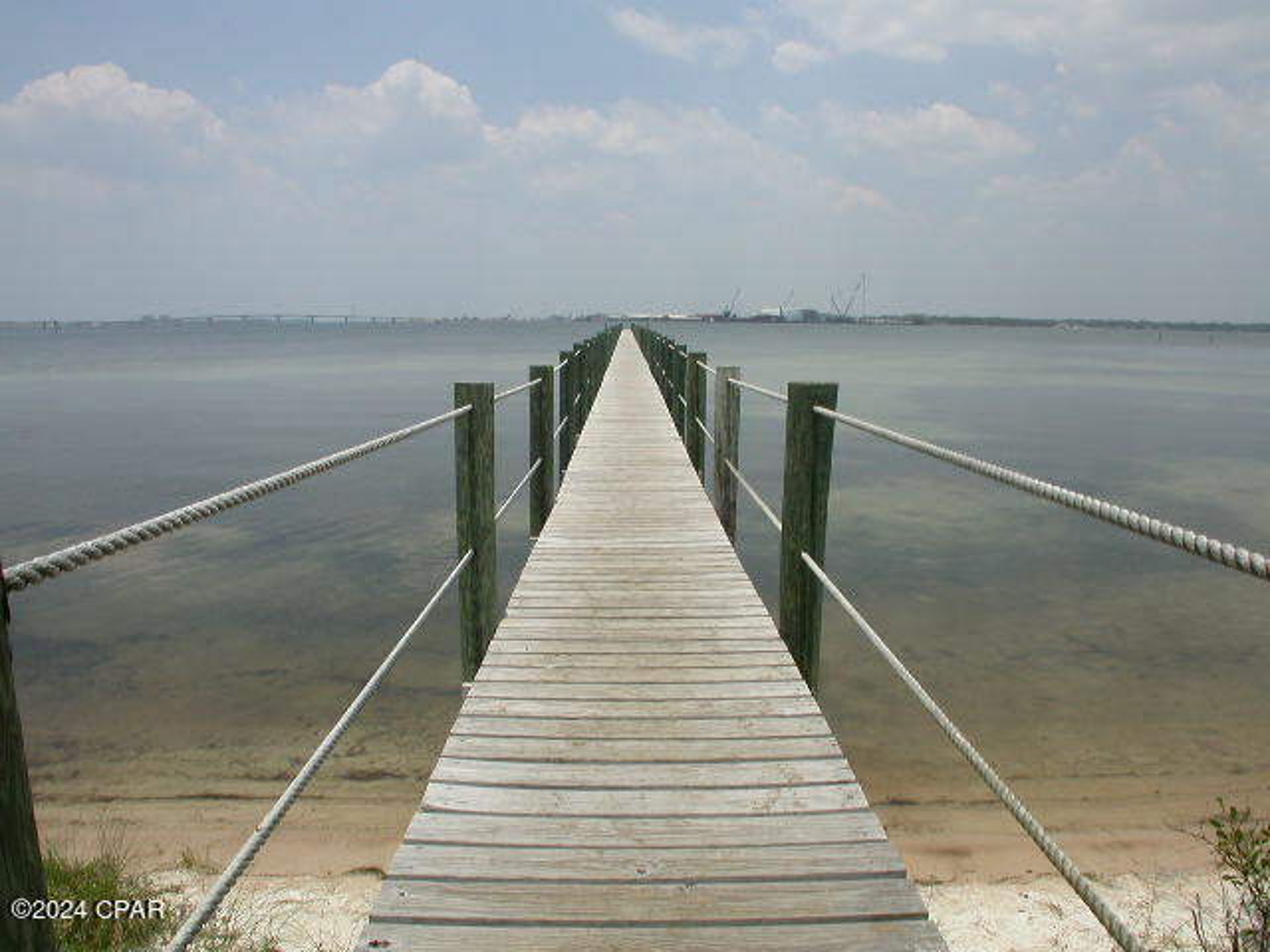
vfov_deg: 37.7
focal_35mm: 38
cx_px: 635
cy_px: 476
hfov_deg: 49.0
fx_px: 1394
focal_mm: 7.85
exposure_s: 1/632
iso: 100
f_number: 7.5
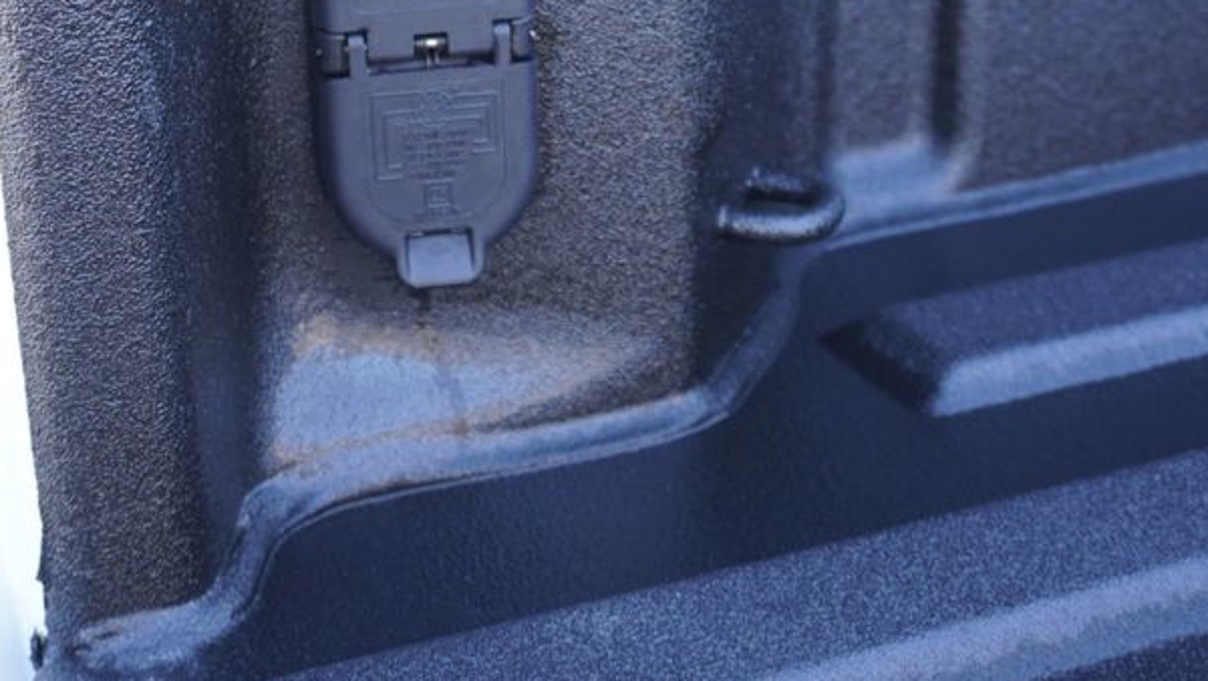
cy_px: 89
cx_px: 445
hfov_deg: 35.2
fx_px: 1891
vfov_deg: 20.1
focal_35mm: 59
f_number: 4
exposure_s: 1/60
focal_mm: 22
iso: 250
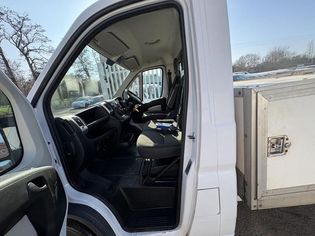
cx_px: 158
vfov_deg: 85.7
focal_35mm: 14
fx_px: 127
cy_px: 118
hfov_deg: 102.1
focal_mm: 2.22
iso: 40
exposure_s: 1/495
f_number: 2.2
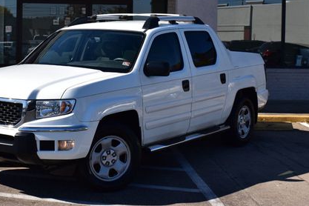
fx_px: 592
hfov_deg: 29.0
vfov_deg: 19.6
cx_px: 102
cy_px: 56
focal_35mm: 69
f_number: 11
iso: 280
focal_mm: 30
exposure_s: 1/500
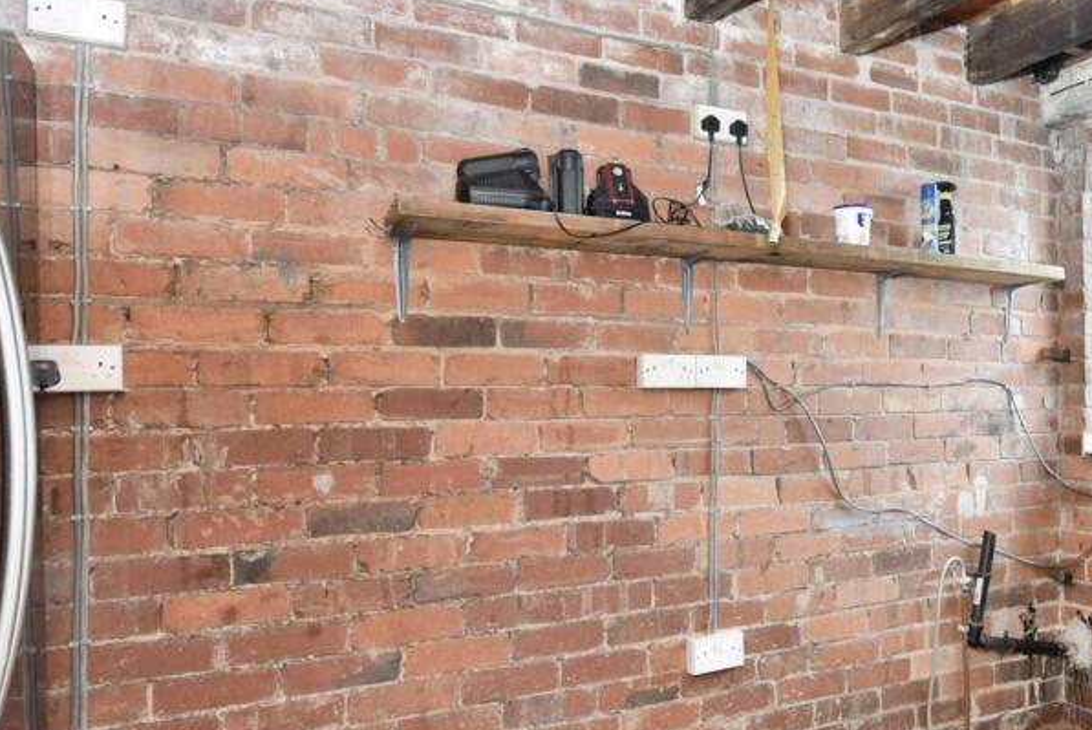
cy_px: 375
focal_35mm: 24
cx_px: 668
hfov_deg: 72.7
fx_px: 729
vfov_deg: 53.2
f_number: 4
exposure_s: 1/60
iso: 400
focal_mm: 14
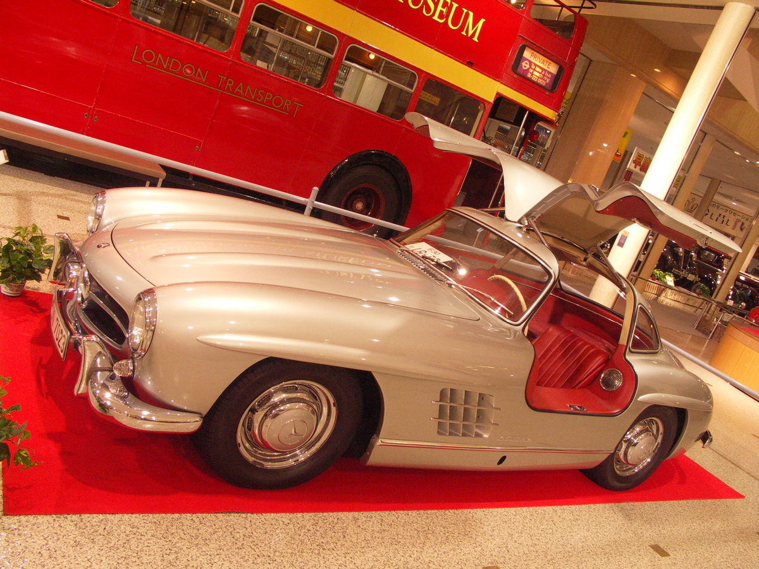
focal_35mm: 29
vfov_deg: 48.2
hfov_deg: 61.7
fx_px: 636
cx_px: 380
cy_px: 284
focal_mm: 7.6
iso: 400
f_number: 4.5
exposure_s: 1/10
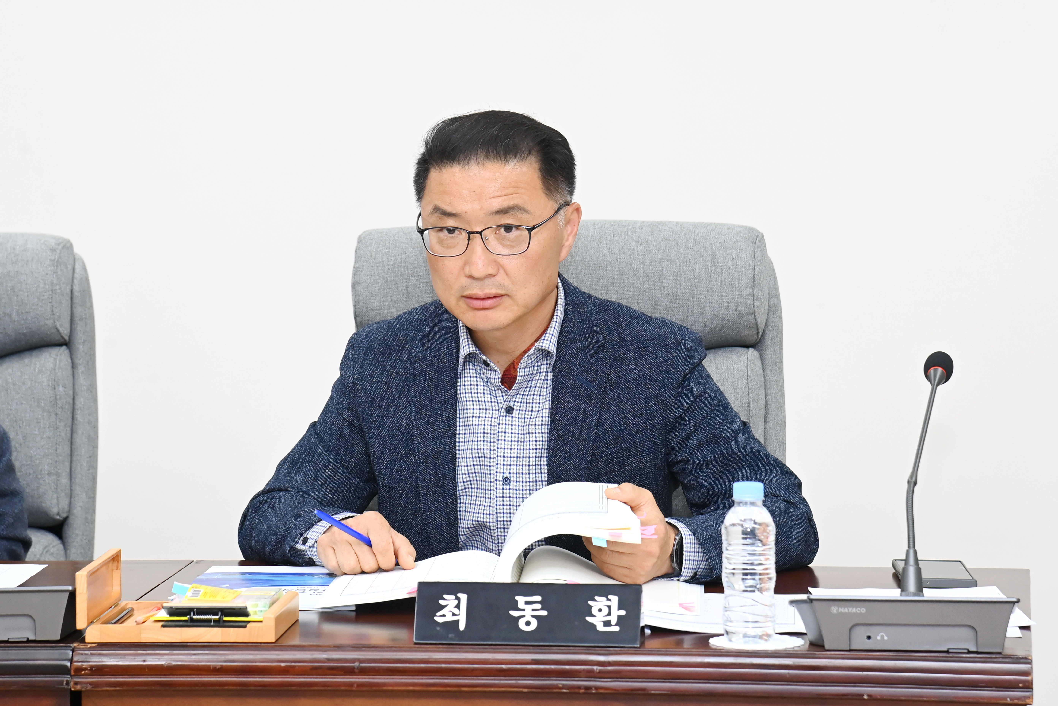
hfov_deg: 17.1
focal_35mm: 120
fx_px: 3526
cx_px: 529
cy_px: 353
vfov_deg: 11.4
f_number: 6.3
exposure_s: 1/250
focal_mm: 120
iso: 2500
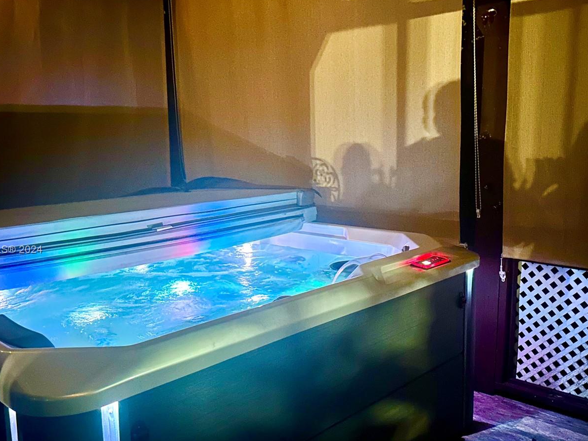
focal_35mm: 35
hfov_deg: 52.6
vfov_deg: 40.6
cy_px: 250
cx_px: 280
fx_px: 594
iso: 800
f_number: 1.5
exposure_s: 1/5
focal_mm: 5.7
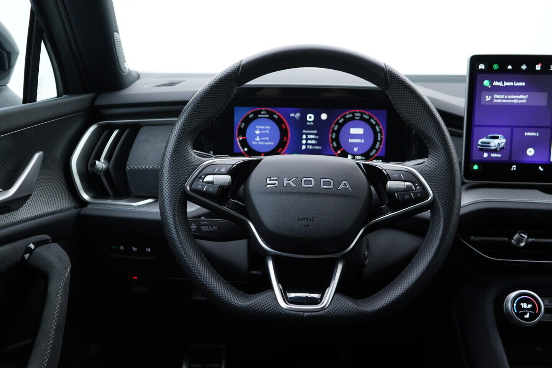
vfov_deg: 36.9
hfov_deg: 53.1
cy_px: 184
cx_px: 276
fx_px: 552
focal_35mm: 36
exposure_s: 1/40
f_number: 2.8
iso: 160
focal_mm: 24
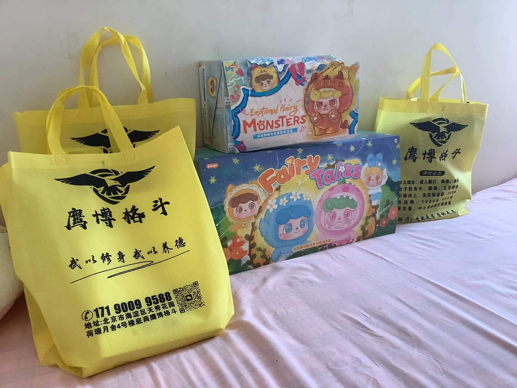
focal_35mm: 31
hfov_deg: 58.4
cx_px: 258
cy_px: 194
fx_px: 463
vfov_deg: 45.4
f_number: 2.4
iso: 64
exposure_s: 1/60
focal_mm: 3.3
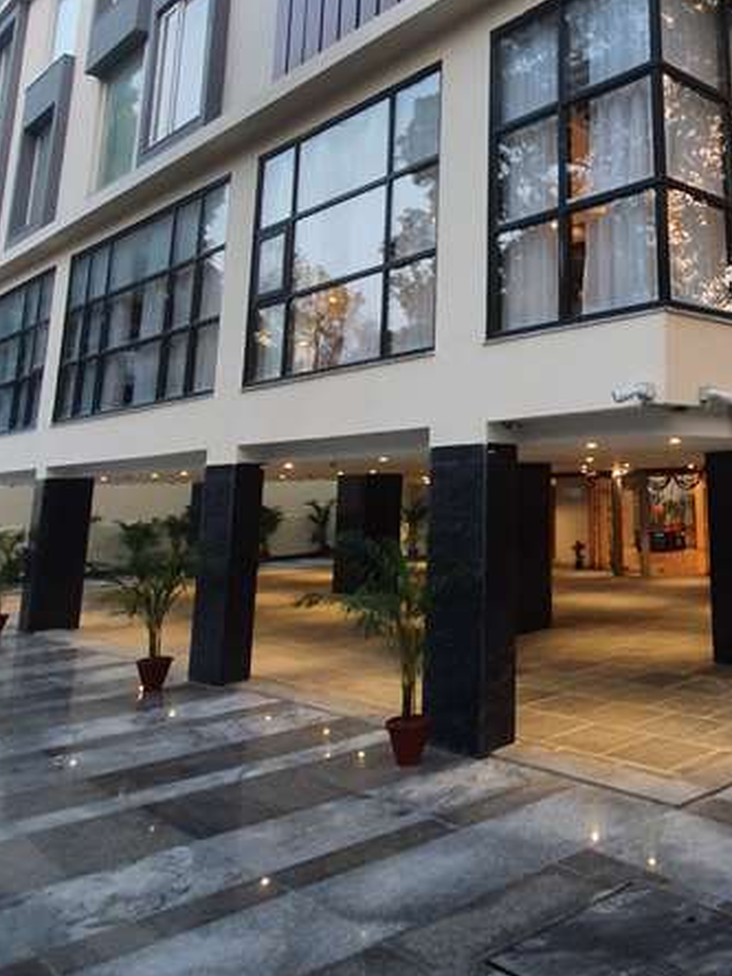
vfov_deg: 58.1
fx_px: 846
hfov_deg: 43.2
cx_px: 646
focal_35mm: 30
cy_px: 295
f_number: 2.2
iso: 64
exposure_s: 1/50
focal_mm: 1.8
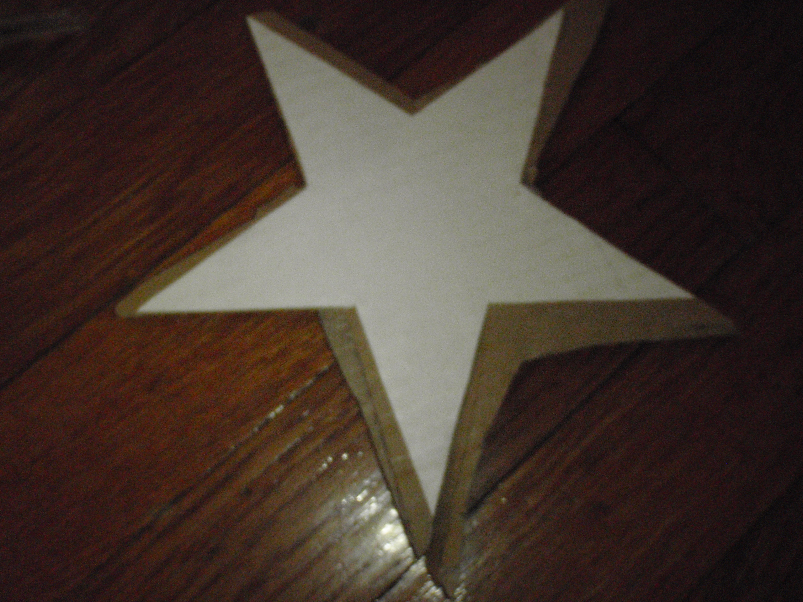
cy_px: 301
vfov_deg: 39.7
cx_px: 402
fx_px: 835
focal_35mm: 36
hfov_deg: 51.4
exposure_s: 1/80
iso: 800
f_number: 4.1
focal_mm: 6.53
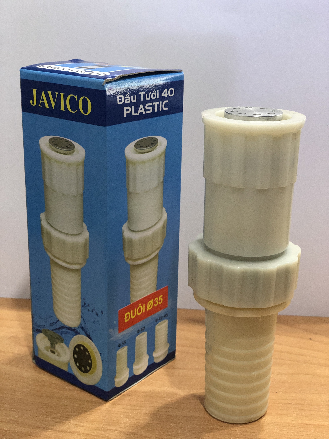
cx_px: 164
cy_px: 220
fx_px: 659
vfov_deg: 36.8
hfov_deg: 28.0
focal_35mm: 52
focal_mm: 6
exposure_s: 1/20
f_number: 2.4
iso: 160
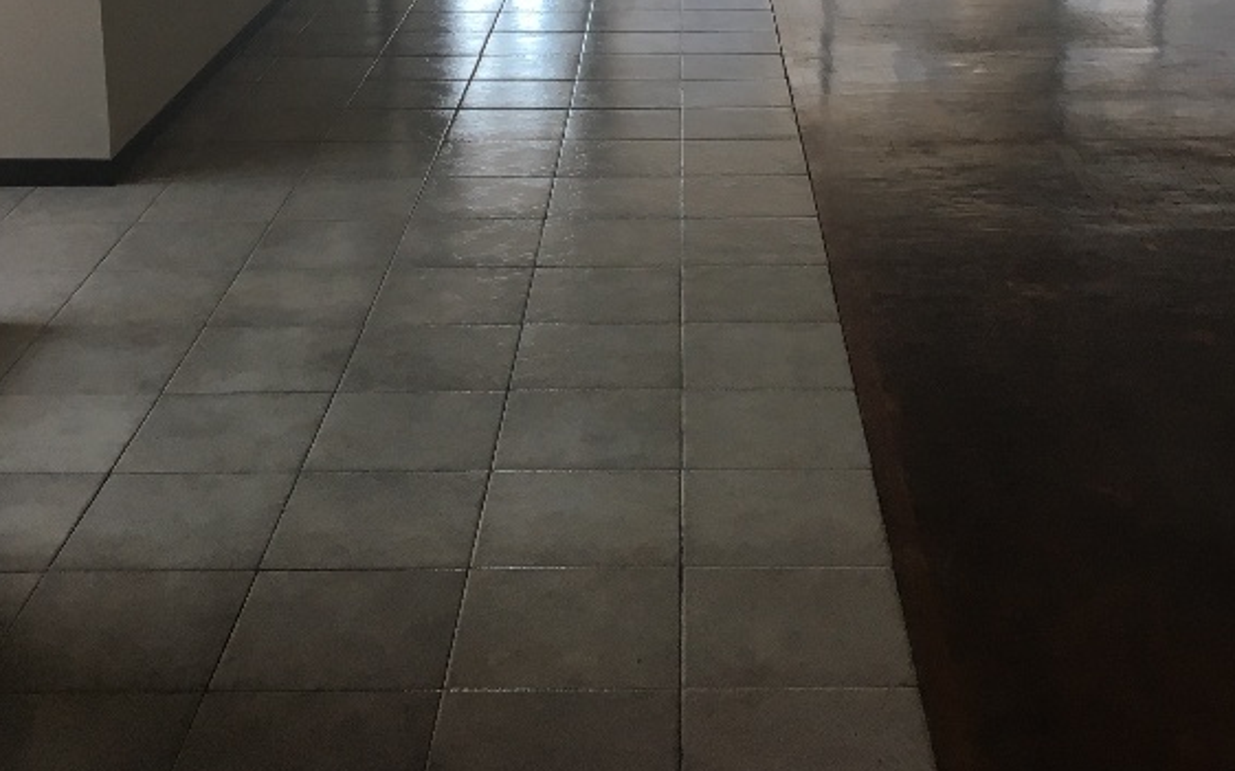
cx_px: 648
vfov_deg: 22.1
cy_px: -26
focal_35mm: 56
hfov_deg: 36.3
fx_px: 1884
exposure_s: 1/40
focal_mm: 4.15
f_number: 2.2
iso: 32
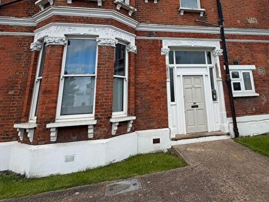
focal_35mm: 23
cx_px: 172
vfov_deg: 56.1
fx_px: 179
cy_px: 51
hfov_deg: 72.3
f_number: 2.2
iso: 40
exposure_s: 1/638
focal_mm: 2.22
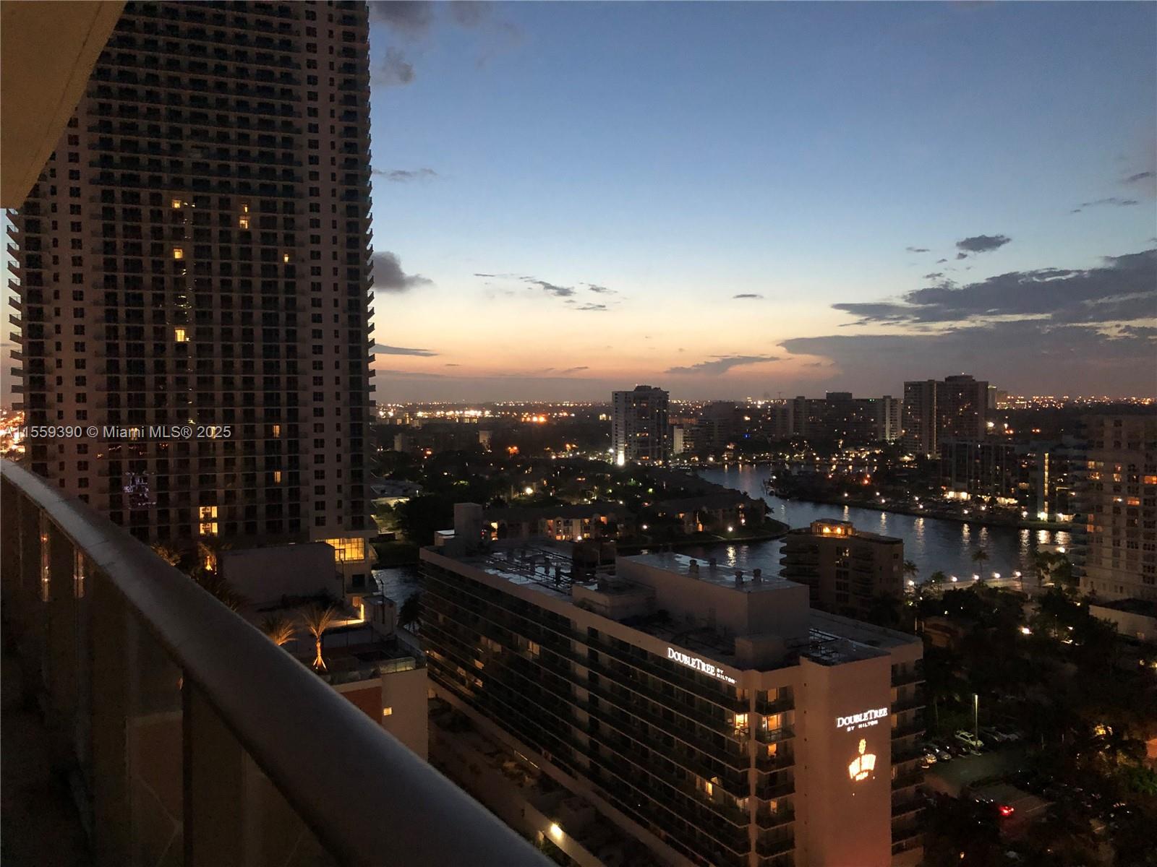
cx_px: 578
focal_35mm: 28
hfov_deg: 63.4
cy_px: 434
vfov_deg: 49.7
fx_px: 936
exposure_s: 1/4
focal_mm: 4
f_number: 1.8
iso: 100
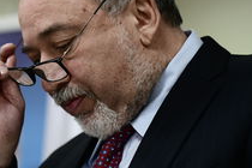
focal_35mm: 257
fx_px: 1799
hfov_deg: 8.0
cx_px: 66
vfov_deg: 5.3
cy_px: 68
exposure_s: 1/250
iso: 2000
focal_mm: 135
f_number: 3.5
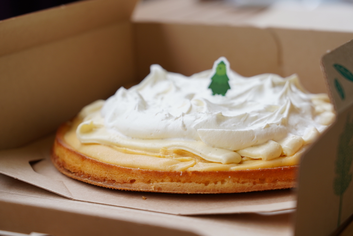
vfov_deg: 13.0
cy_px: 118
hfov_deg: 19.5
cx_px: 176
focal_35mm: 105
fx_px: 1030
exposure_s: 1/125
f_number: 5.6
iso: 250
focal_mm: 105
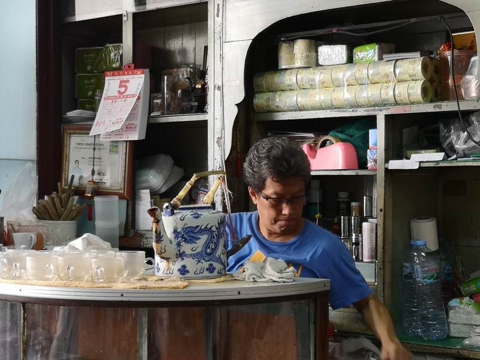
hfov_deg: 29.8
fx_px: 901
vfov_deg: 22.6
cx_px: 240
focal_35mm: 65
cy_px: 180
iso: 100
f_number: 1.8
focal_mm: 3.95
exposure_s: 1/50
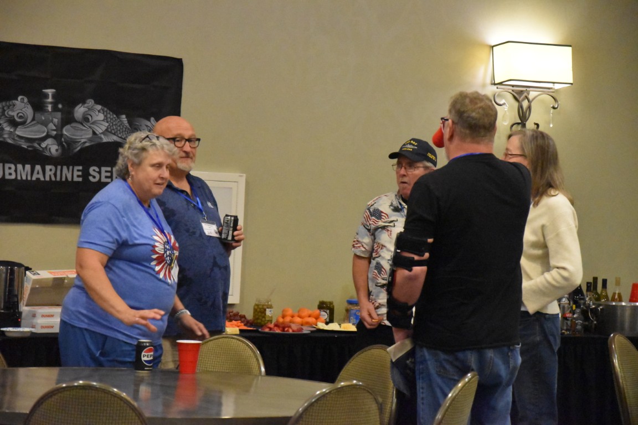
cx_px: 319
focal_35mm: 128
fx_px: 2259
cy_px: 212
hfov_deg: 16.1
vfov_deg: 10.8
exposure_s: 1/100
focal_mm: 85
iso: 12800
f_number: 5.6
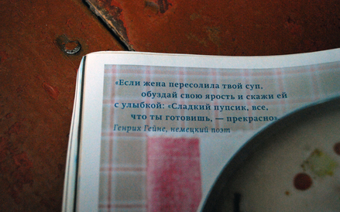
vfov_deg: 28.2
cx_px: 171
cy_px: 100
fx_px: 422
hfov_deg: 43.9
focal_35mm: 46
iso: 1600
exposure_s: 1/30
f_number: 4.8
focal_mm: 29
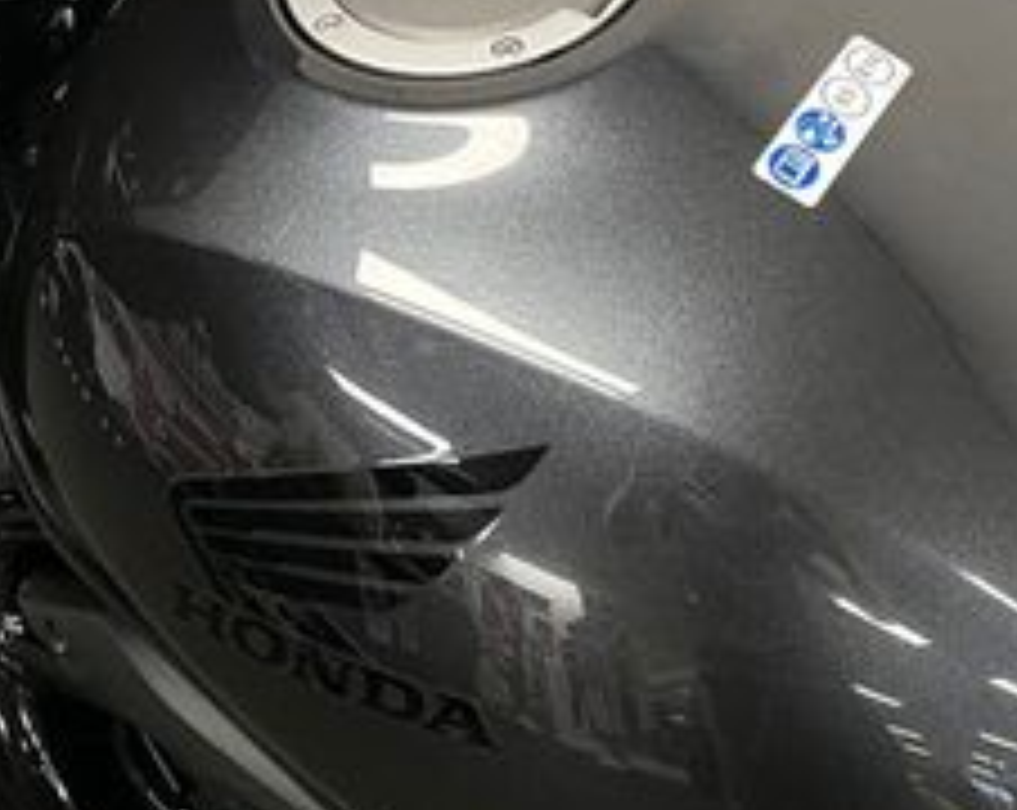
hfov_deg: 25.7
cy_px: 585
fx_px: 2163
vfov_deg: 21.1
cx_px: 900
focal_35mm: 72
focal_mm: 5.1
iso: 125
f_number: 1.6
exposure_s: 1/50
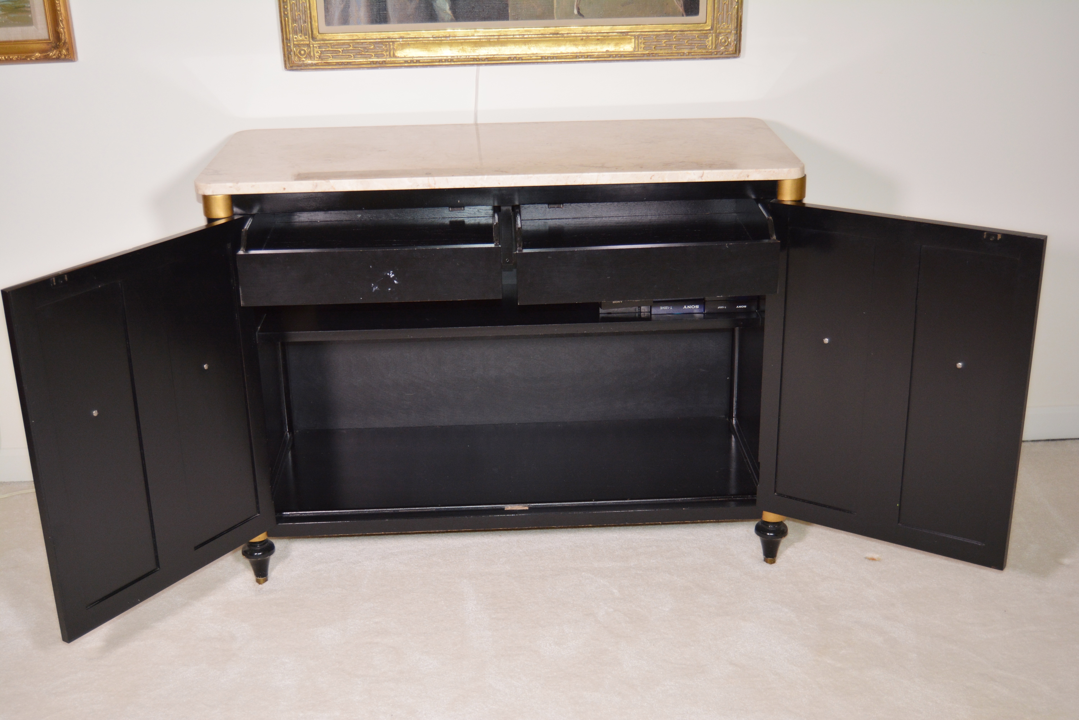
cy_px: 360
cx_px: 540
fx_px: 1349
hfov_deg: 43.6
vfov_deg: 29.9
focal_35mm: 45
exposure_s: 1/60
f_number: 4.2
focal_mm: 30
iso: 640
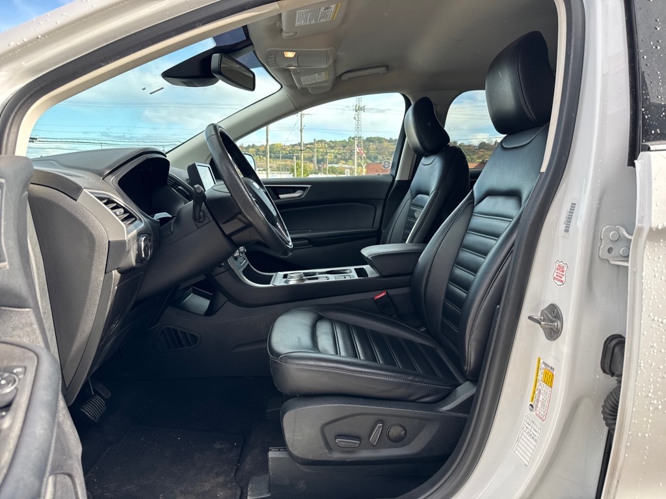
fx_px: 462
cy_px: 250
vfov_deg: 56.8
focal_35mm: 24
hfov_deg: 71.6
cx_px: 333
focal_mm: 6.76
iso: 80
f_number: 1.78
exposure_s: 1/407
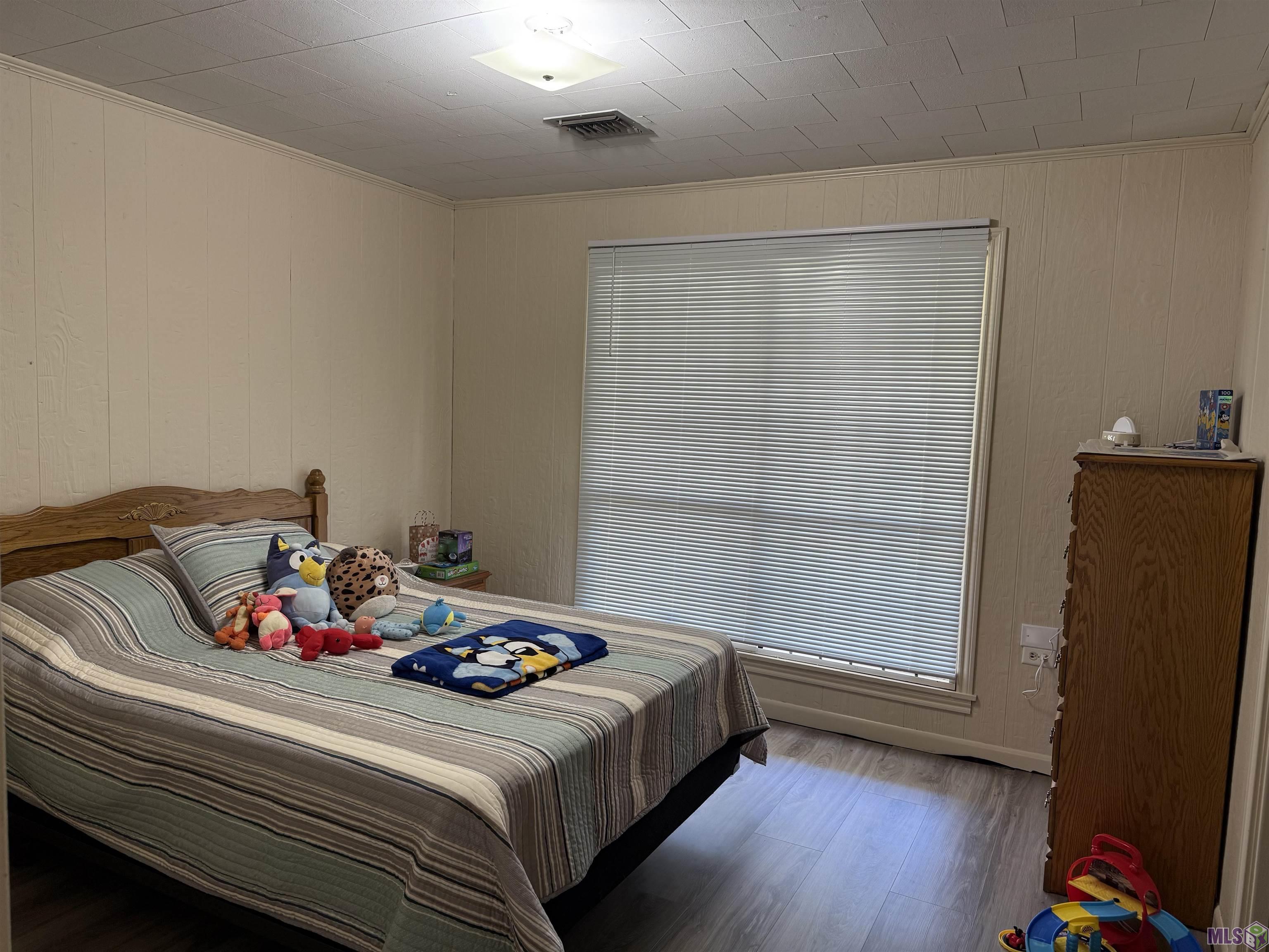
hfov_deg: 71.6
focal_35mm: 24
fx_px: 880
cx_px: 634
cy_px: 476
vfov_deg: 56.8
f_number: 1.78
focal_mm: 6.76
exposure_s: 1/60
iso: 125
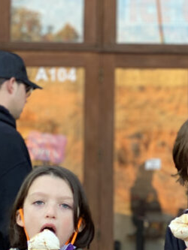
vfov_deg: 12.3
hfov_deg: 9.2
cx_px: 189
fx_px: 1158
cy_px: 168
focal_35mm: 160
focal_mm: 6
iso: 64
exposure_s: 1/122
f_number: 2
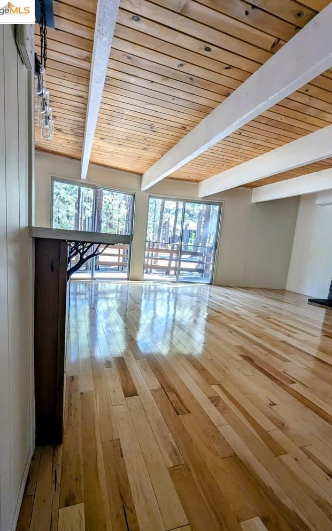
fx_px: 217
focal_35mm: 15
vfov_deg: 101.3
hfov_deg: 74.8
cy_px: 285
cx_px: 168
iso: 44
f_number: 2.2
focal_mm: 1.95
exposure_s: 1/45.8
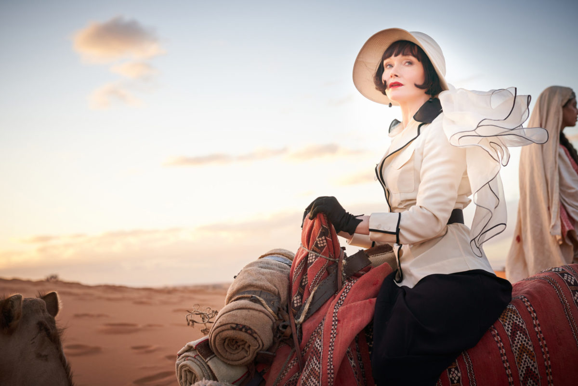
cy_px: 193
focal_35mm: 50
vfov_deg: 27.0
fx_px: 803
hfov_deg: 39.6
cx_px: 289
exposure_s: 1/320
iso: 200
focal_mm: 50
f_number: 3.2
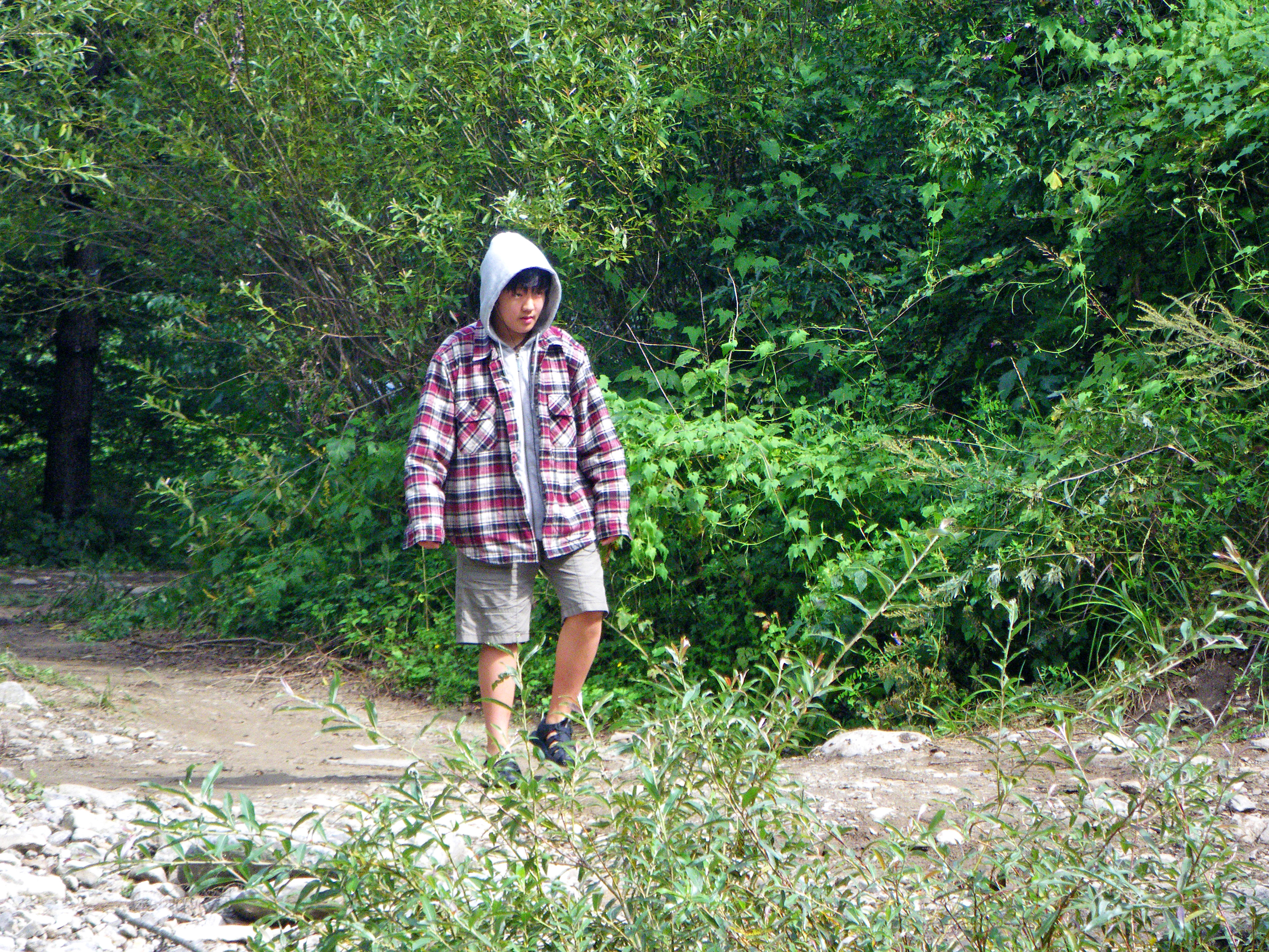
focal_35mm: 140
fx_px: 5132
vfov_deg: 10.6
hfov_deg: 14.1
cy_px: 476
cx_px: 634
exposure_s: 1/250
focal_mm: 25
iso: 320
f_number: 5.5
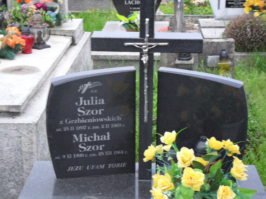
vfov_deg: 19.9
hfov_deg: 26.3
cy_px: 100
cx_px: 133
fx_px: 569
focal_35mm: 74
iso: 100
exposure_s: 1/60
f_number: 3.9
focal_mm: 13.2
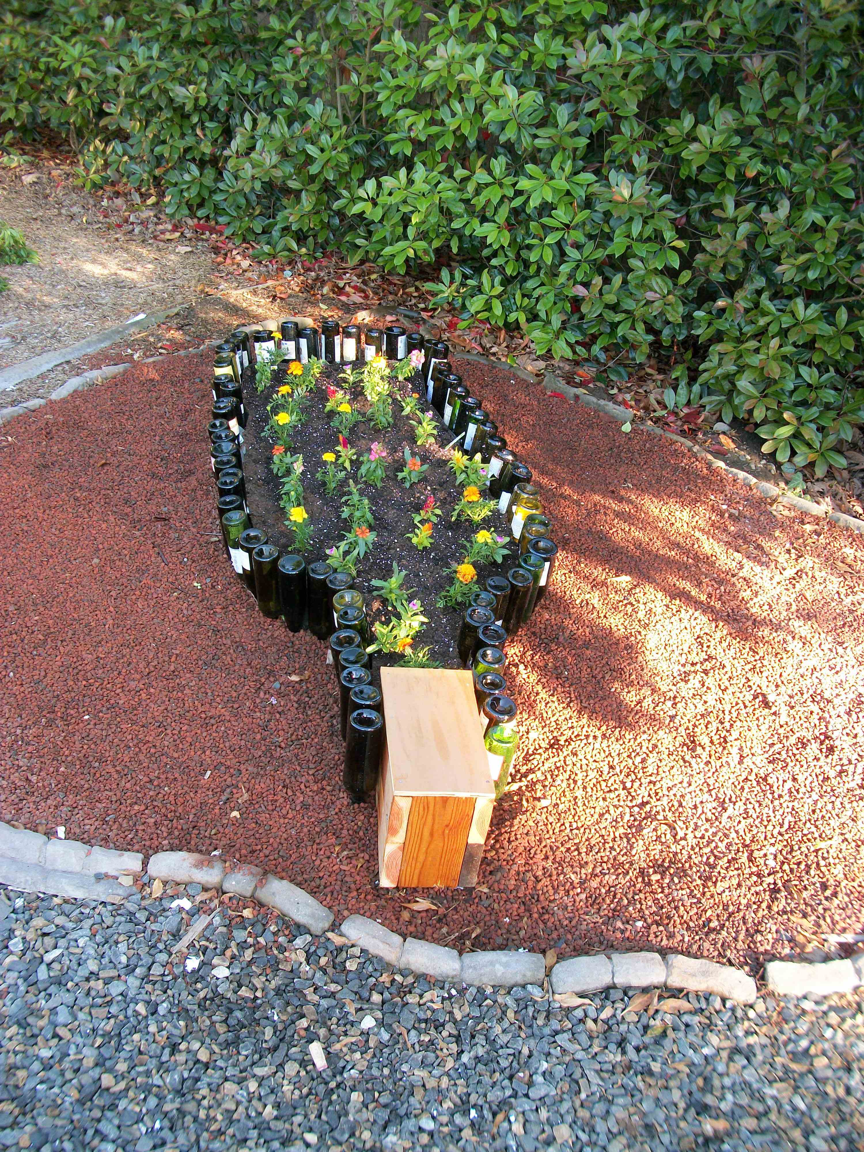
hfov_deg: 44.2
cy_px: 576
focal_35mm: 32
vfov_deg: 56.8
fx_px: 1065
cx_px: 432
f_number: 2.9
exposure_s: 1/50
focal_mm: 5.7
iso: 80
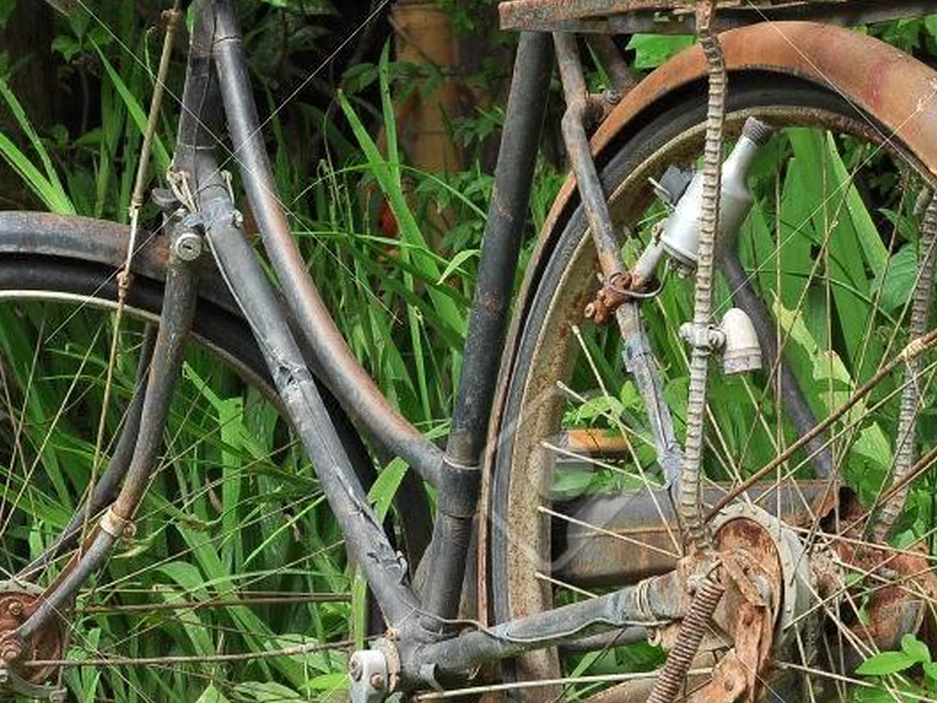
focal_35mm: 177
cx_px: 232
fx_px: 4792
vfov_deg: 8.4
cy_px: 403
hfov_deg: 11.1
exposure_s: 1/50
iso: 250
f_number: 7.1
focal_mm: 50
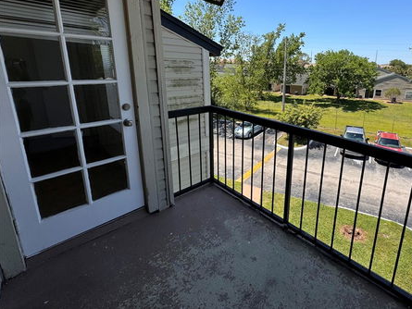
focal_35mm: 18
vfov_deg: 70.3
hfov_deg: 85.6
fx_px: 214
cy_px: 112
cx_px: 263
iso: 50
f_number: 2.2
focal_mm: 2.22
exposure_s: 1/1178
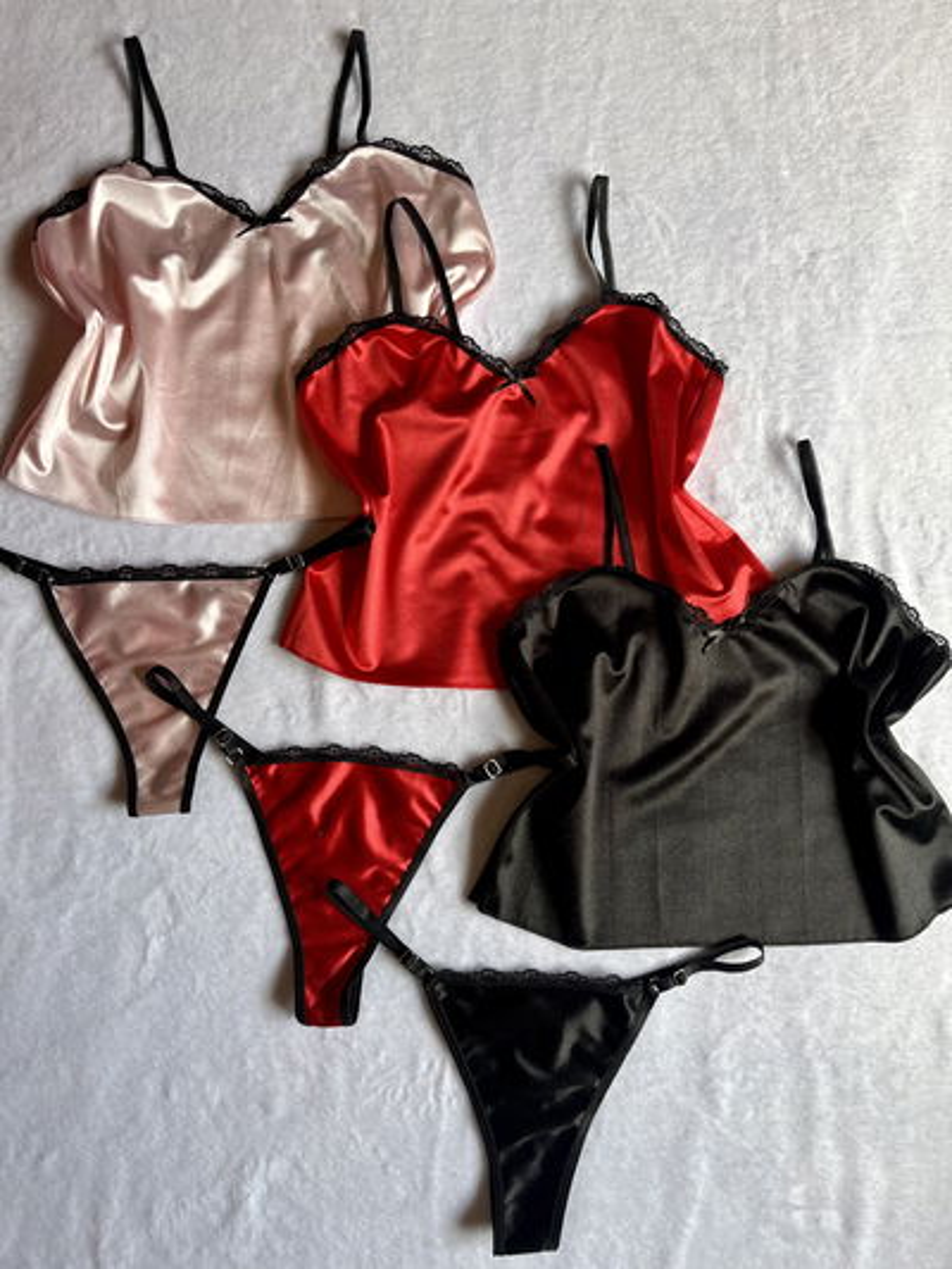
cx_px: 476
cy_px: 634
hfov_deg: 53.1
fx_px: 953
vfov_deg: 67.3
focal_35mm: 26
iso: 50
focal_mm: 5.1
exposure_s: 1/122
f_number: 1.6
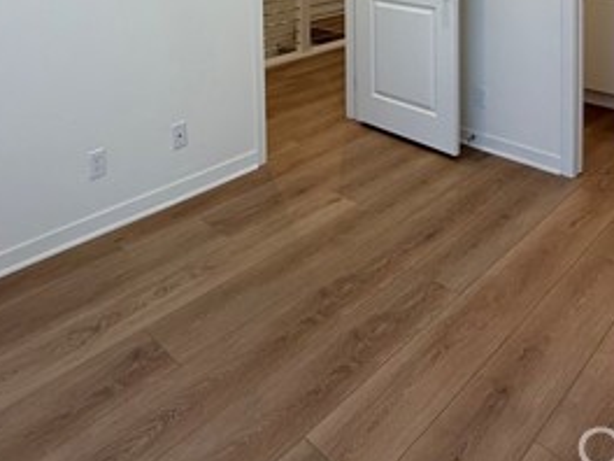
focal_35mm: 34
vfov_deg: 34.4
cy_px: -77
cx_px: 356
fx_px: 603
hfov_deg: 53.7
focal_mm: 2.22
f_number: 2.2
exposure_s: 1/120
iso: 100
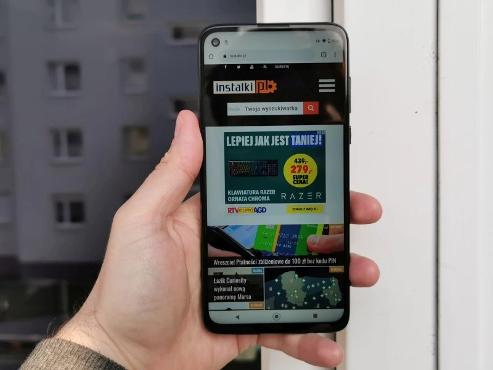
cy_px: 185
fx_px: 598
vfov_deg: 34.3
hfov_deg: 44.8
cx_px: 246
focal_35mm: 42
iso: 50
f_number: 1.6
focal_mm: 5.56
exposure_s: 1/1055
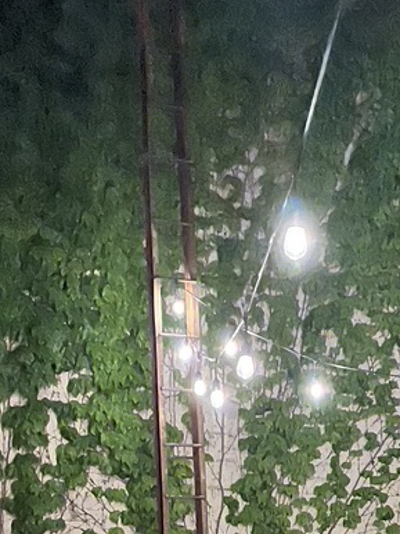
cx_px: 322
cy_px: 679
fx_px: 1064
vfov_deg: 24.8
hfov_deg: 21.0
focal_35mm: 69
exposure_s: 1/15
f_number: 1.6
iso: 2000
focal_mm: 5.1
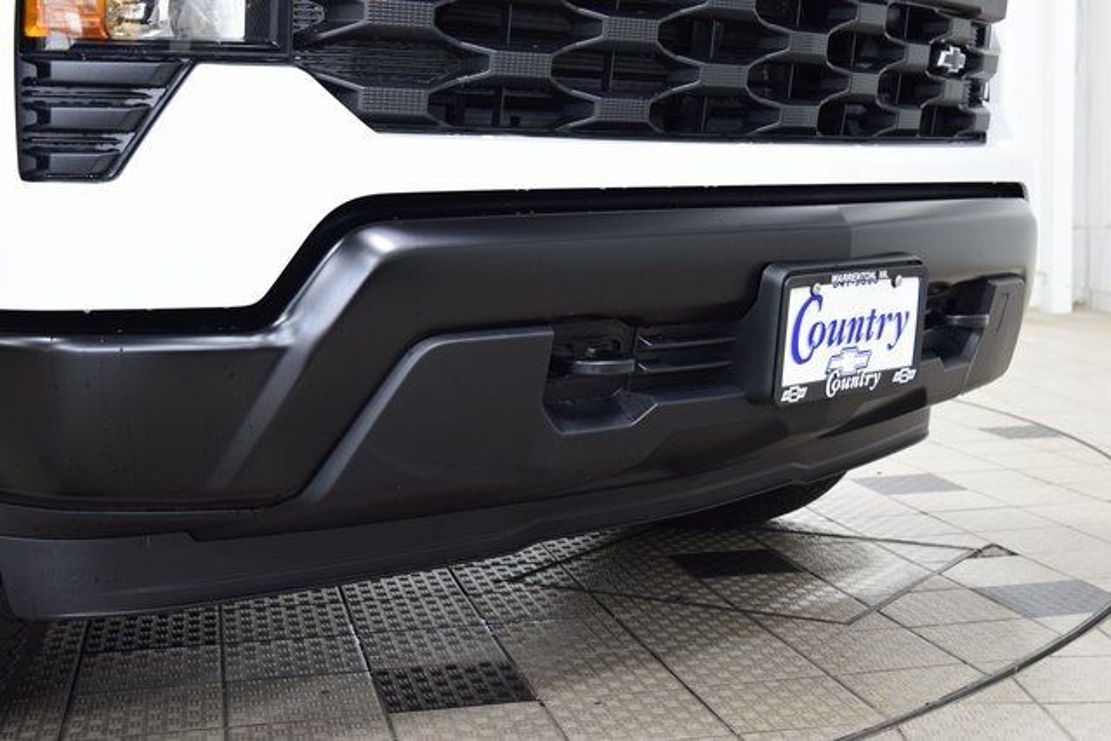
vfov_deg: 25.8
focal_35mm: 52
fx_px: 1620
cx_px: 556
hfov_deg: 37.8
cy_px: 370
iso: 900
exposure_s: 1/15
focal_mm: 35
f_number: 6.3
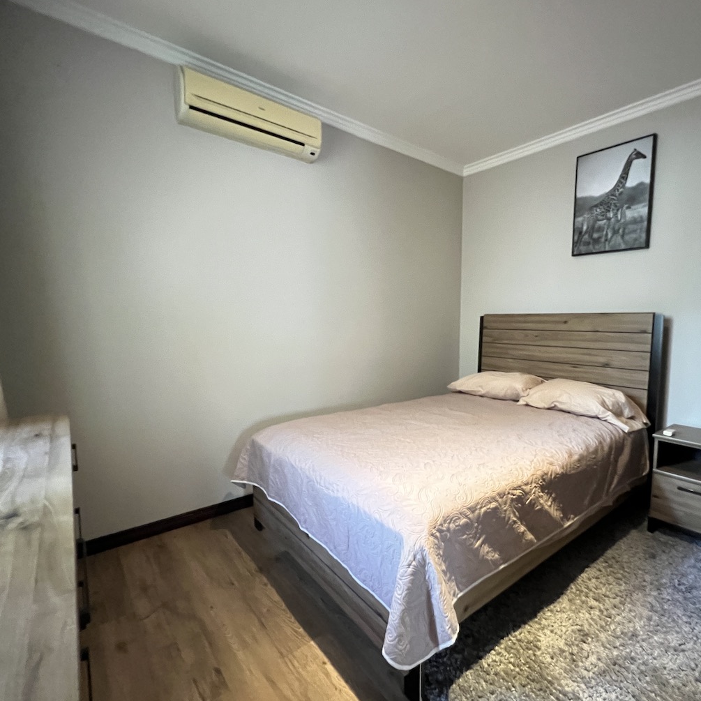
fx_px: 367
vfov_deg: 87.4
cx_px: 416
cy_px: 360
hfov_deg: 86.5
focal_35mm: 16
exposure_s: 1/40
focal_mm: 1.57
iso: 1000
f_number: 1.8
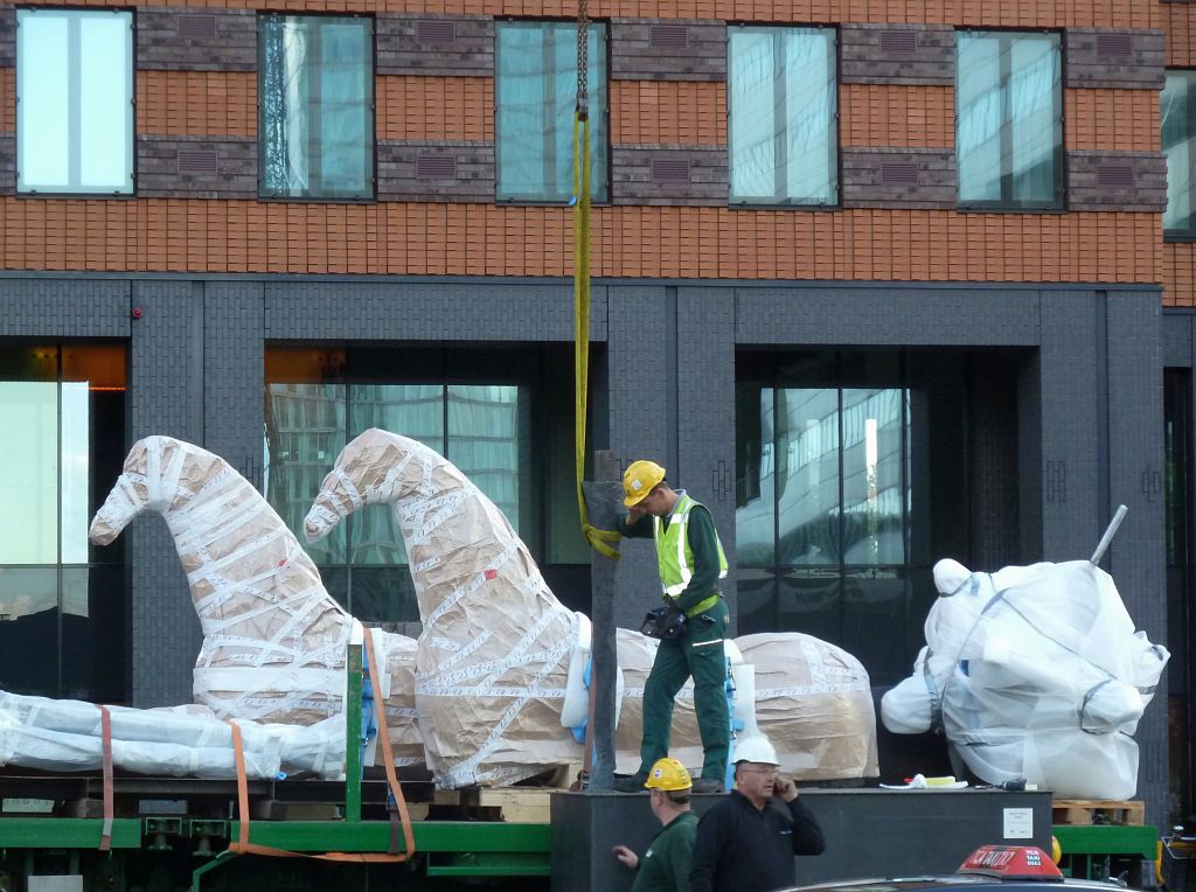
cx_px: 598
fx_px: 4725
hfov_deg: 14.4
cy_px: 446
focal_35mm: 137
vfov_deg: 10.8
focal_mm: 22.5
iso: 200
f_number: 4.5
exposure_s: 1/80
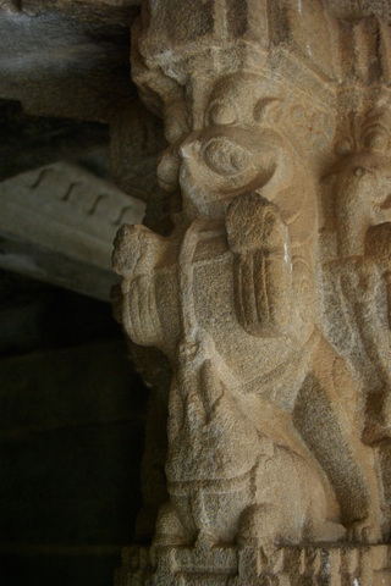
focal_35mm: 50
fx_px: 806
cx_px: 196
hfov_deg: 27.3
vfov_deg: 40.0
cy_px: 293
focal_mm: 33
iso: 800
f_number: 4
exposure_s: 1/20
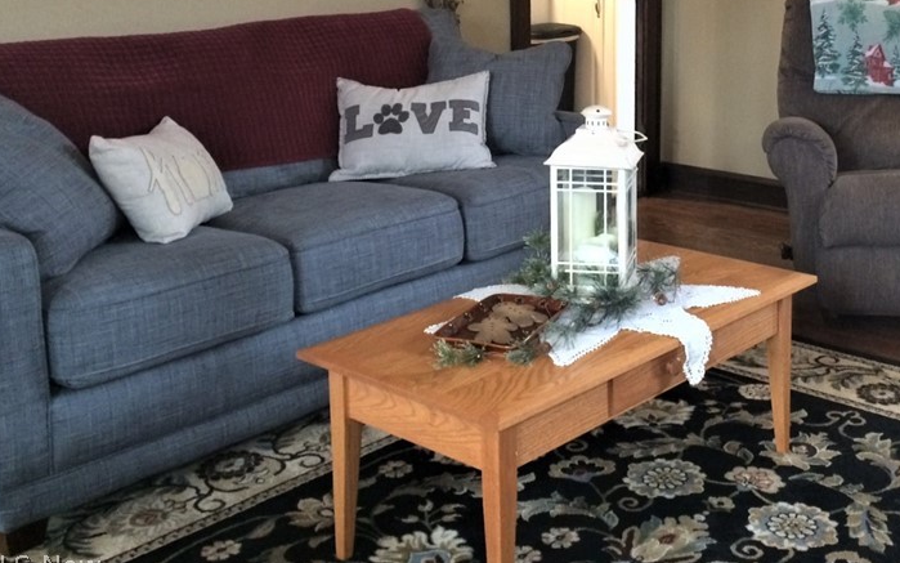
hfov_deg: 43.5
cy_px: 93
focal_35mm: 45
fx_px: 1104
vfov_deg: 27.9
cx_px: 627
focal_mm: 4.15
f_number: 2.2
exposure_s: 1/30
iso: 320
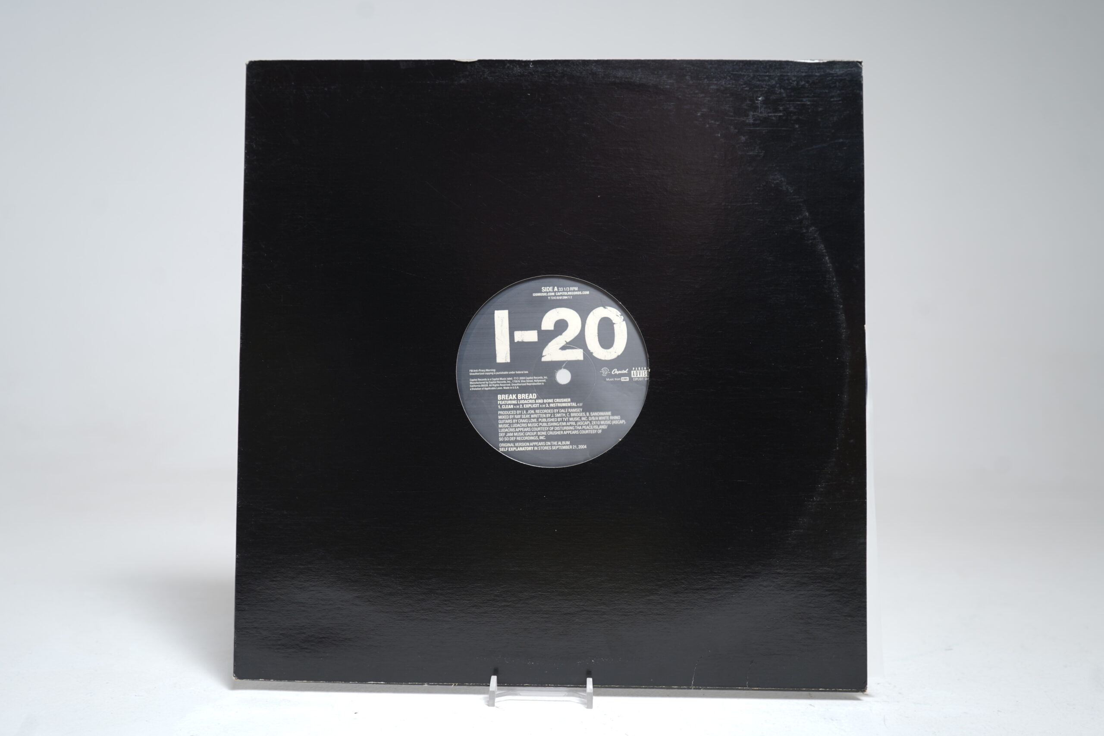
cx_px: 552
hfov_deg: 61.9
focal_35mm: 30
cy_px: 368
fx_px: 920
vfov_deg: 43.6
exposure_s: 1/3
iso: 64
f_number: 5
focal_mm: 30
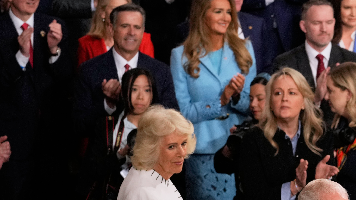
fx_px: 3049
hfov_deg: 6.6
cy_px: 167
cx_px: 443
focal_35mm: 323
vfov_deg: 3.8
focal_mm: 118
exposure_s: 1/250
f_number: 5.6
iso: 2000
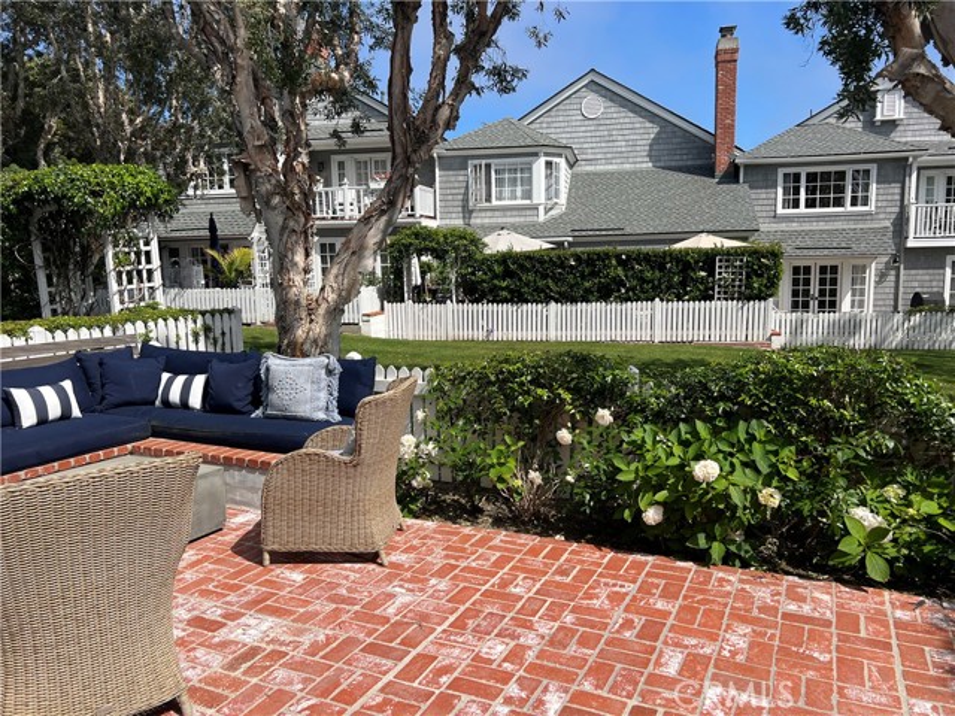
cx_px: 478
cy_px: 358
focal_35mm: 26
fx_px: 717
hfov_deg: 67.3
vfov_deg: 53.1
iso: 50
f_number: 1.5
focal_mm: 5.7
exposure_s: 1/4444
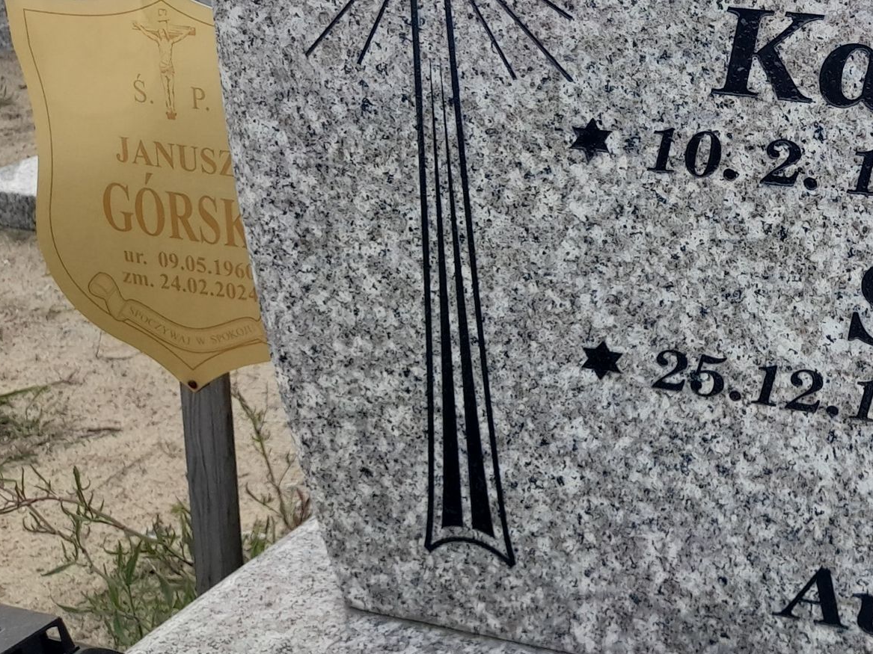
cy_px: 102
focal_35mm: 60
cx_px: 979
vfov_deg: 23.9
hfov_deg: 28.9
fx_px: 1513
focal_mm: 4.6
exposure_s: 1/260
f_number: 2
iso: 20
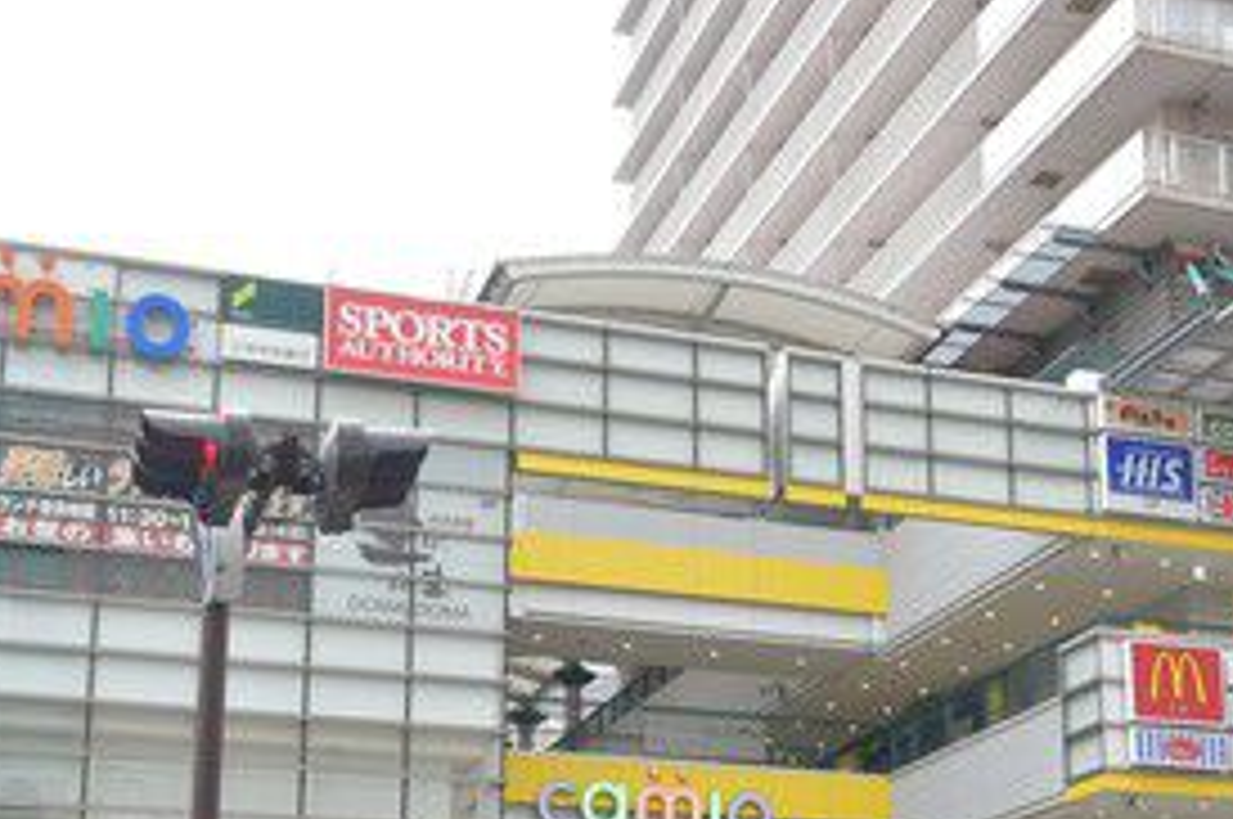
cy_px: 772
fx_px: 1950
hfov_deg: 35.1
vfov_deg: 23.0
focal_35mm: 57
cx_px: 666
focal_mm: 26
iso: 400
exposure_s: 1/60
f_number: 7.1
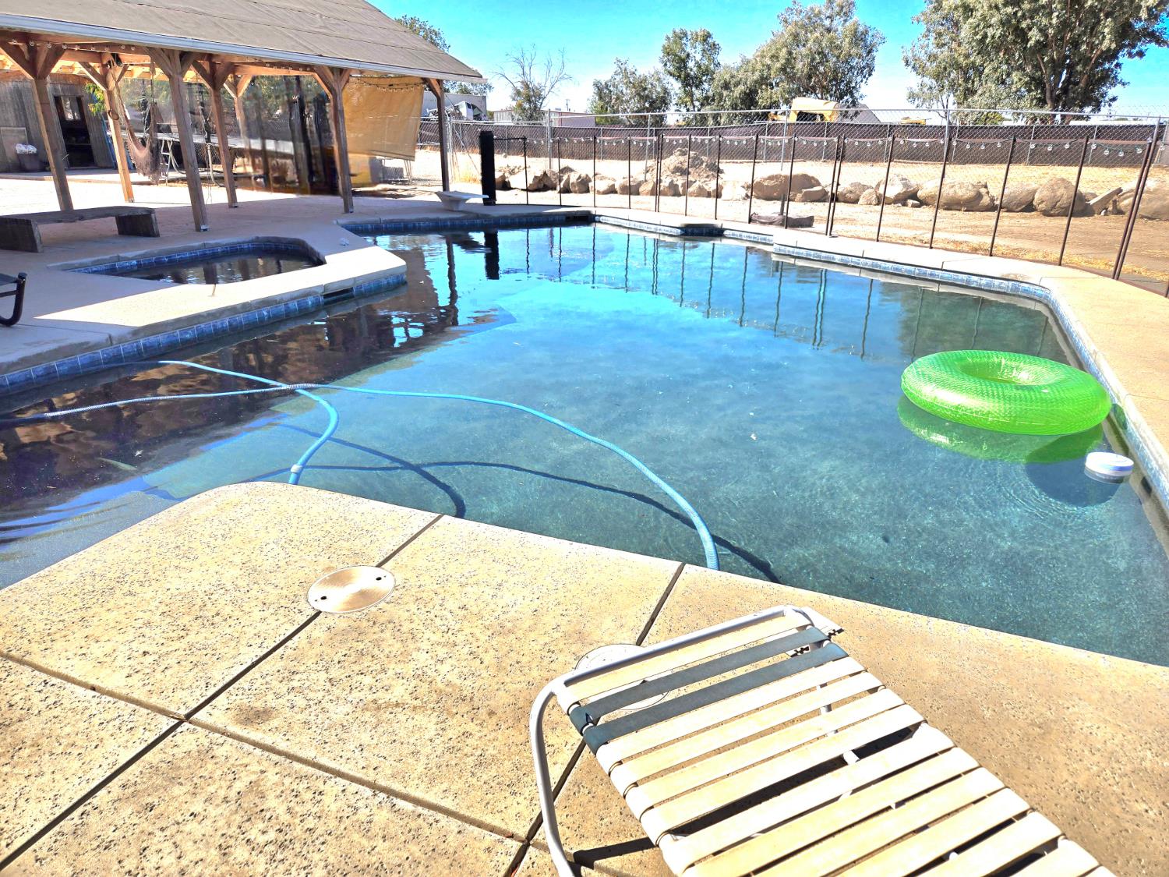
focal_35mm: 23
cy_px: 438
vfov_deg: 58.9
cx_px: 584
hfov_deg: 73.9
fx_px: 777
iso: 25
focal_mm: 5.4
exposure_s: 1/2500
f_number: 1.8
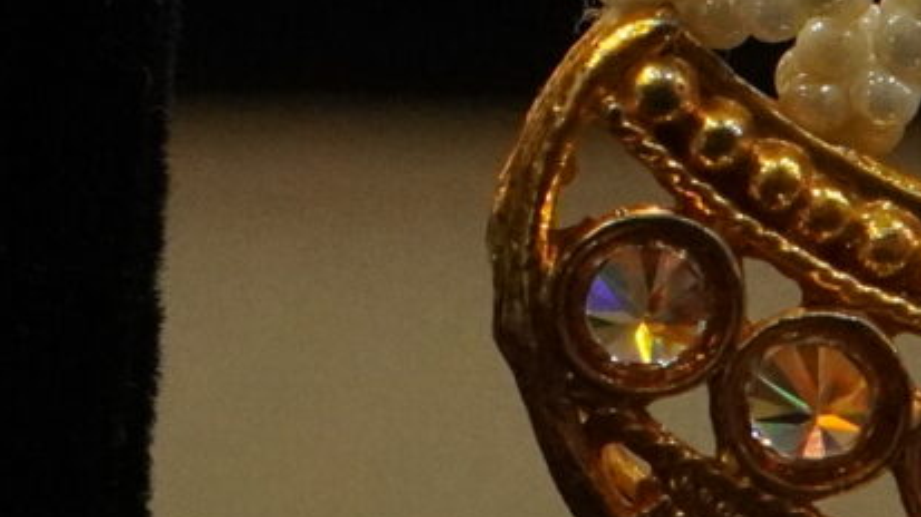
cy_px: -242
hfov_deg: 7.4
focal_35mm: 292
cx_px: -42
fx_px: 7129
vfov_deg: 4.1
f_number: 9
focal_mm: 30
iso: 4000
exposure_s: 1/80
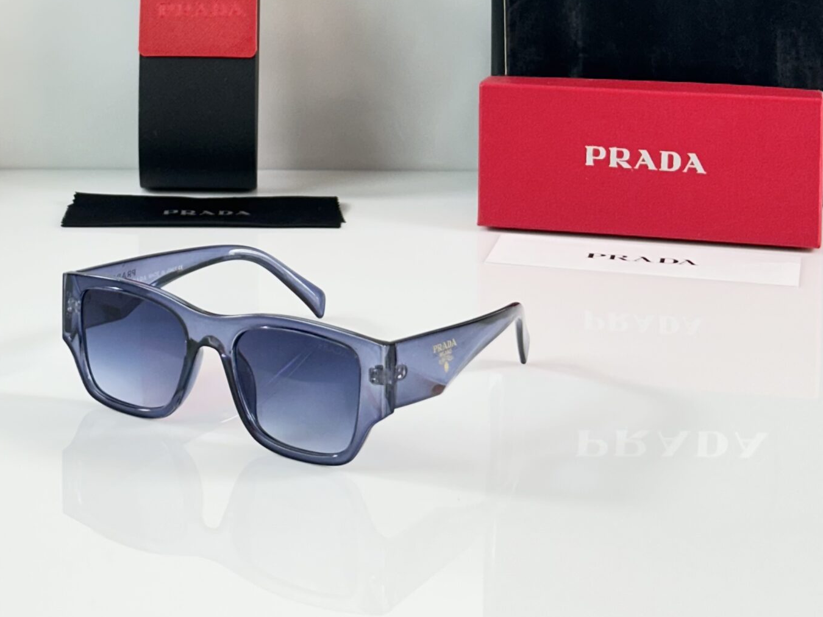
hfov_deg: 21.4
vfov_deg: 15.7
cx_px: 267
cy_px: -105
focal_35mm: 91
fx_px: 2164
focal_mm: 6.86
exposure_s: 1/100
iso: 64
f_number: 1.78
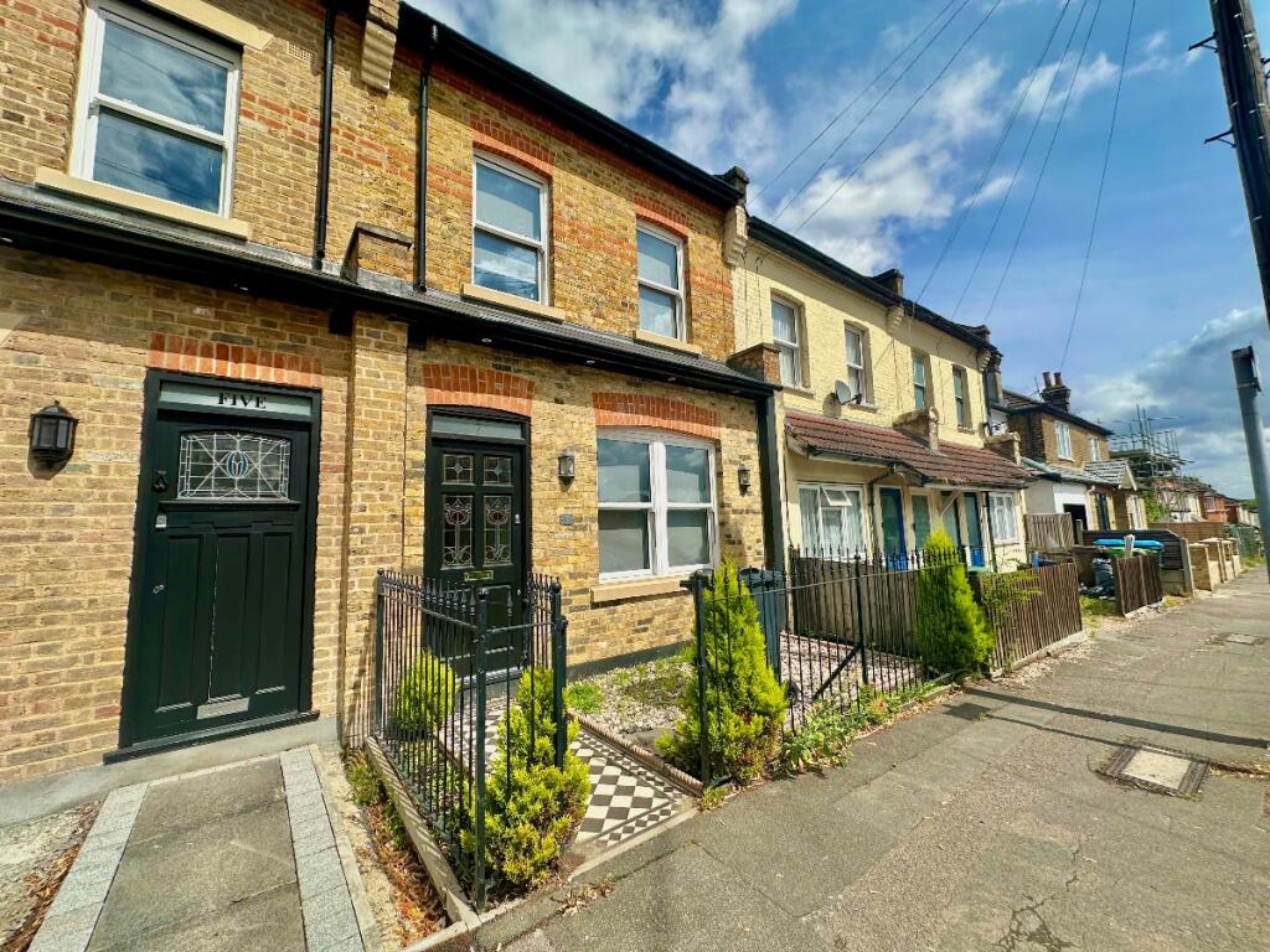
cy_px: 476
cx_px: 635
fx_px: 514
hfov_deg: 102.1
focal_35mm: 14
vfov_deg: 85.7
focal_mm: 2.22
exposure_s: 1/3125
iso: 50
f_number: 2.2
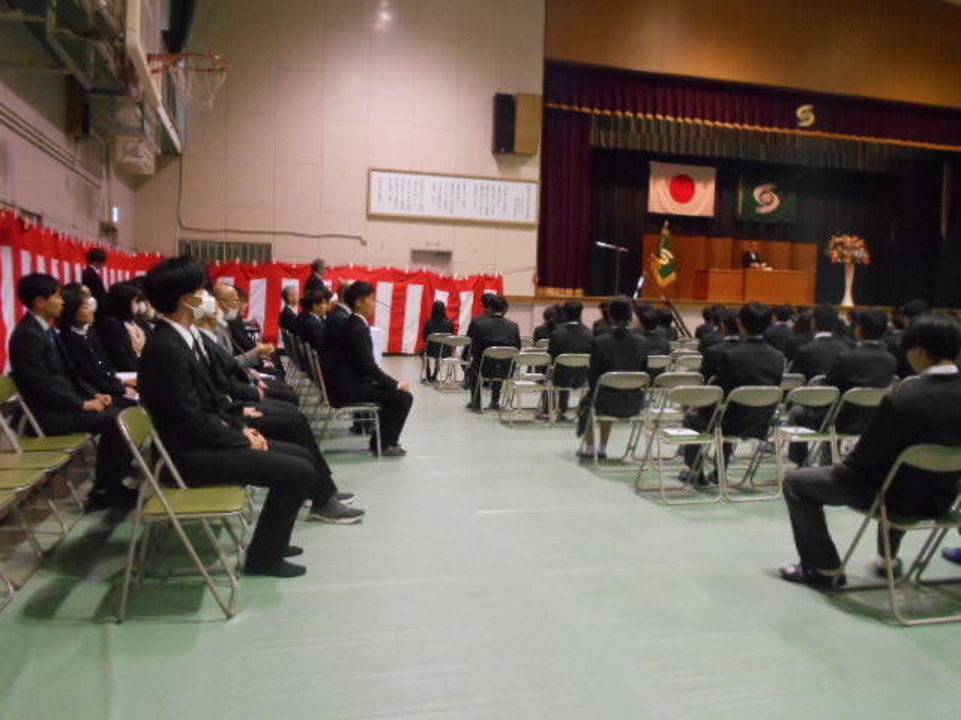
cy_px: 360
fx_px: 833
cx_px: 480
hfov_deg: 60.0
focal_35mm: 30
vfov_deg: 46.8
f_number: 3.4
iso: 800
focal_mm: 5.1
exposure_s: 1/40
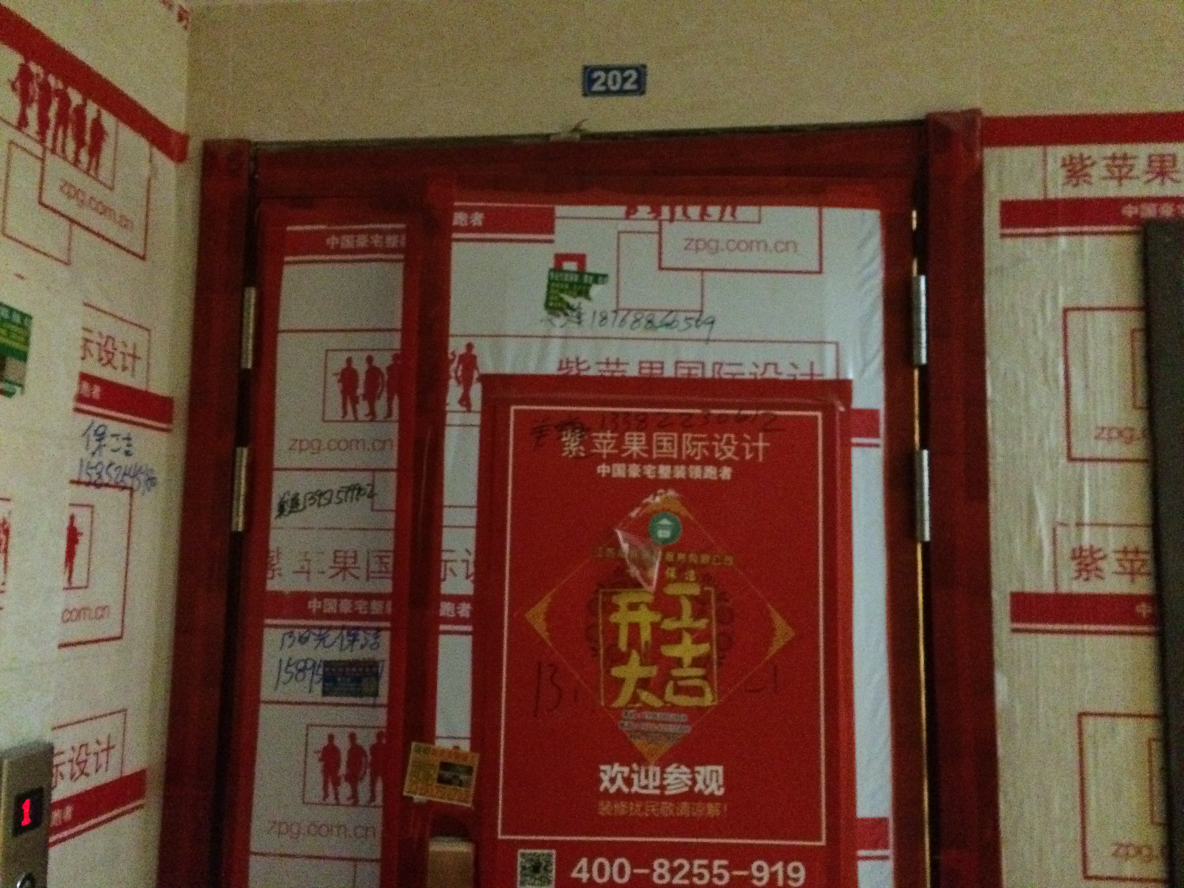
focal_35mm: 29
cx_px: 592
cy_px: 444
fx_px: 992
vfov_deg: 48.2
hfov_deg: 61.7
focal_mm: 4.15
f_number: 2.2
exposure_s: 1/15
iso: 1000
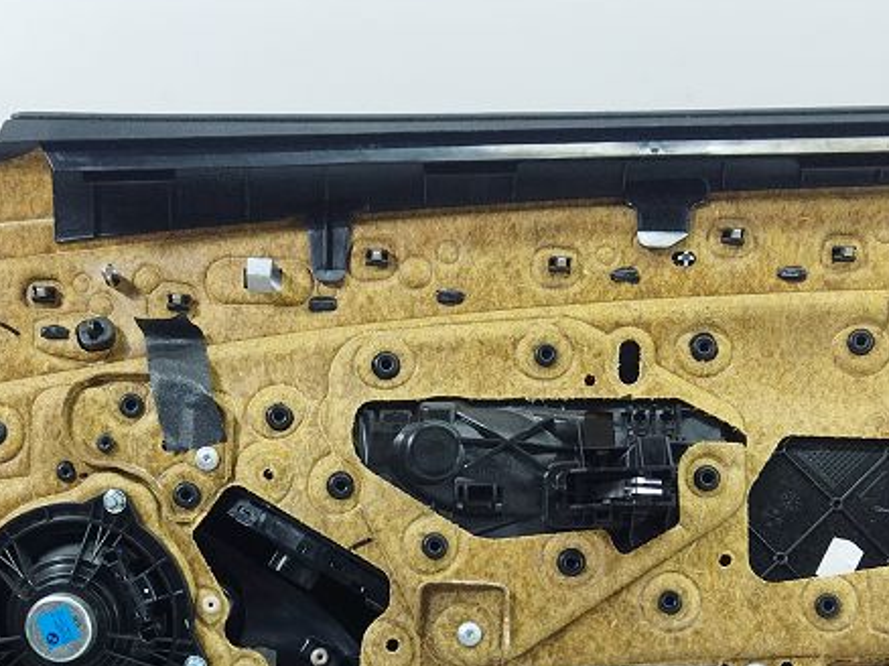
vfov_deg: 19.2
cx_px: 426
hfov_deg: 26.3
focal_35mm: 74
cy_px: 688
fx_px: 1899
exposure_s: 1/100
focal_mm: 4.71
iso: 125
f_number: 1.79
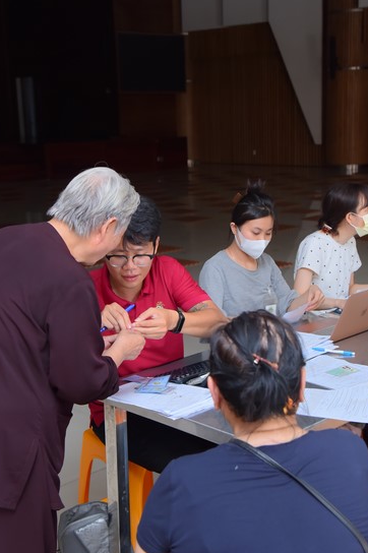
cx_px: 197
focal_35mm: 55
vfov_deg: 36.2
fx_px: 844
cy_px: 257
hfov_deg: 24.6
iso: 800
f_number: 5.6
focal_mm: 46
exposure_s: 1/125
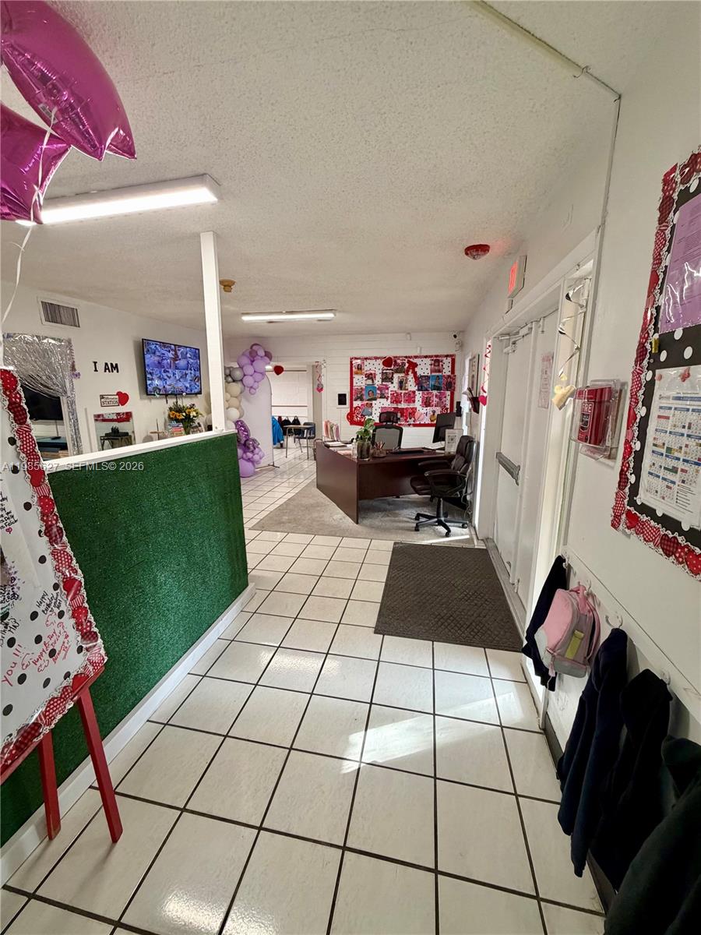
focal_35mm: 14
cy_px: 468
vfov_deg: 102.1
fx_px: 378
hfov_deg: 85.7
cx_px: 350
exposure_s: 1/120
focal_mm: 2.22
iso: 320
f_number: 2.2
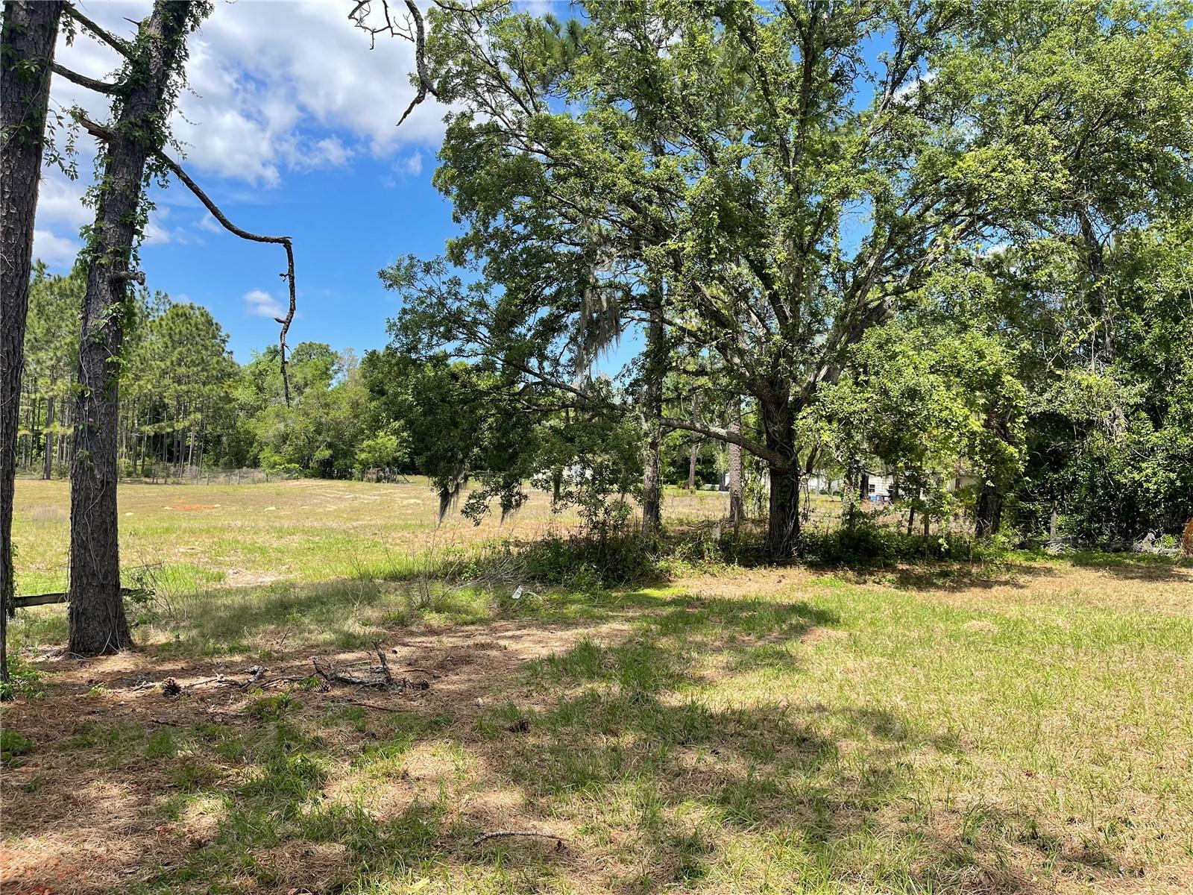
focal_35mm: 25
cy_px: 448
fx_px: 862
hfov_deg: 69.4
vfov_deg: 54.9
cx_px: 596
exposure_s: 1/1883
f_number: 1.6
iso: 32
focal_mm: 5.1
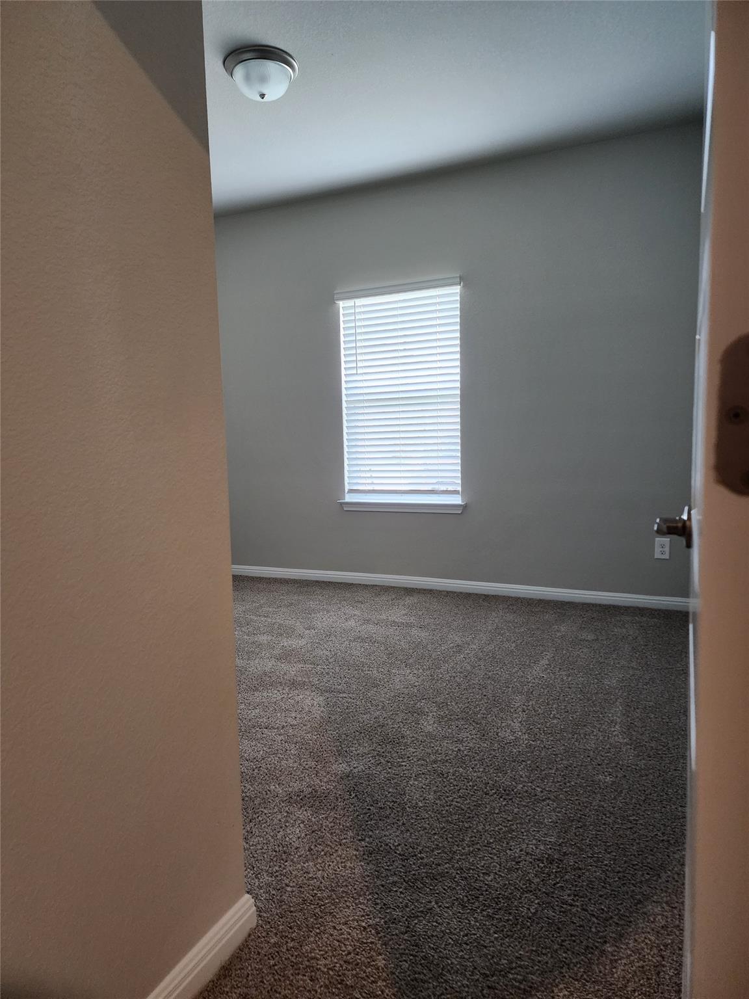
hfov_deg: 58.9
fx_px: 664
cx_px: 374
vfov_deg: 73.9
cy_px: 500
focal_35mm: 23
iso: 400
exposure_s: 1/120
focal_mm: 6.4
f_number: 1.8
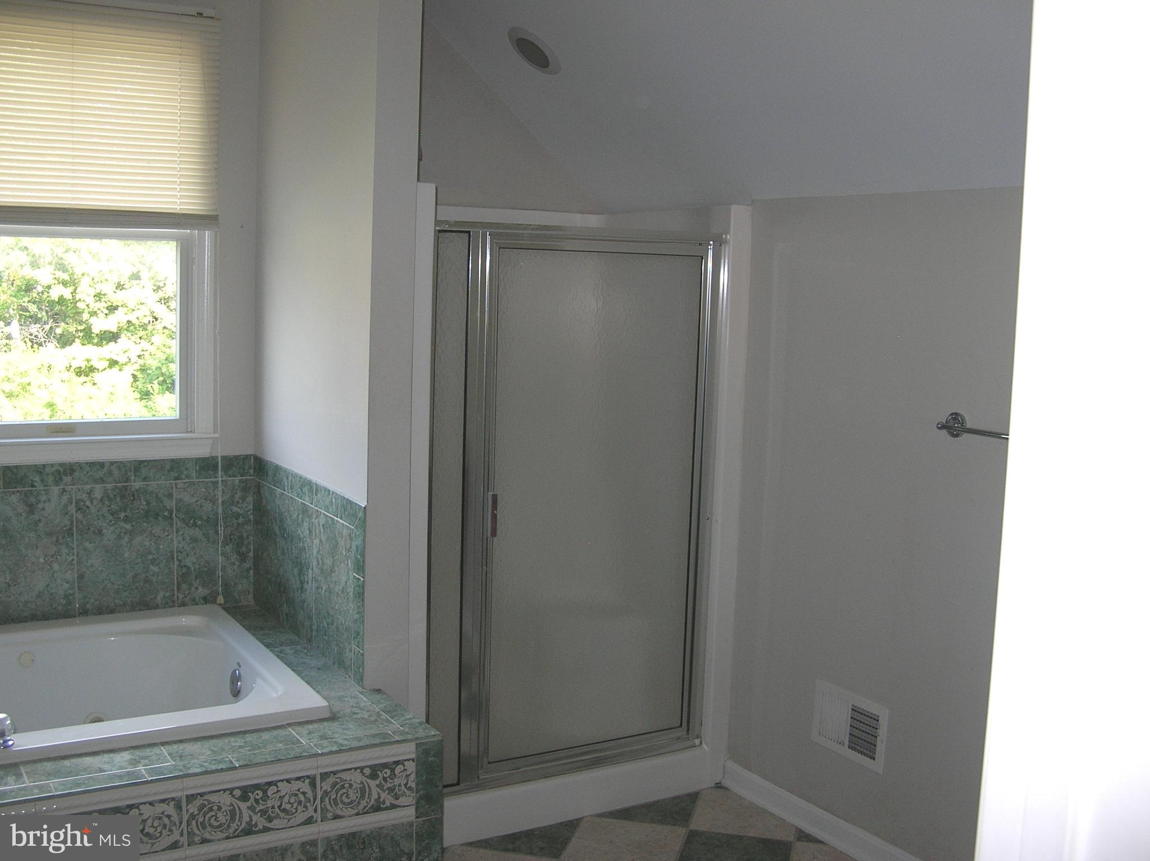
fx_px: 1195
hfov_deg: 51.4
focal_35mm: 36
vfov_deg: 39.6
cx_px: 575
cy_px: 430
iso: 50
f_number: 2.7
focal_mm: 6
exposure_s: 1/60.1
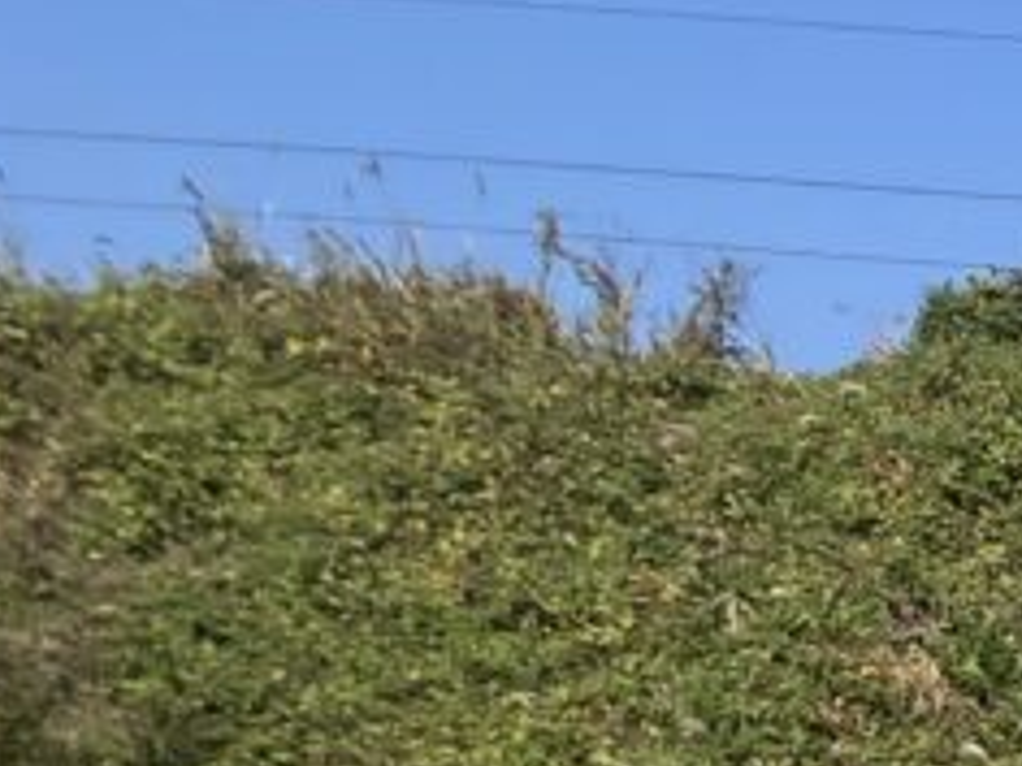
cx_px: 2642
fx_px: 4488
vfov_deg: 8.6
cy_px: 2064
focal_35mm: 152
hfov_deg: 10.6
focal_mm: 3.99
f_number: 1.8
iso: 32
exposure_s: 1/2024
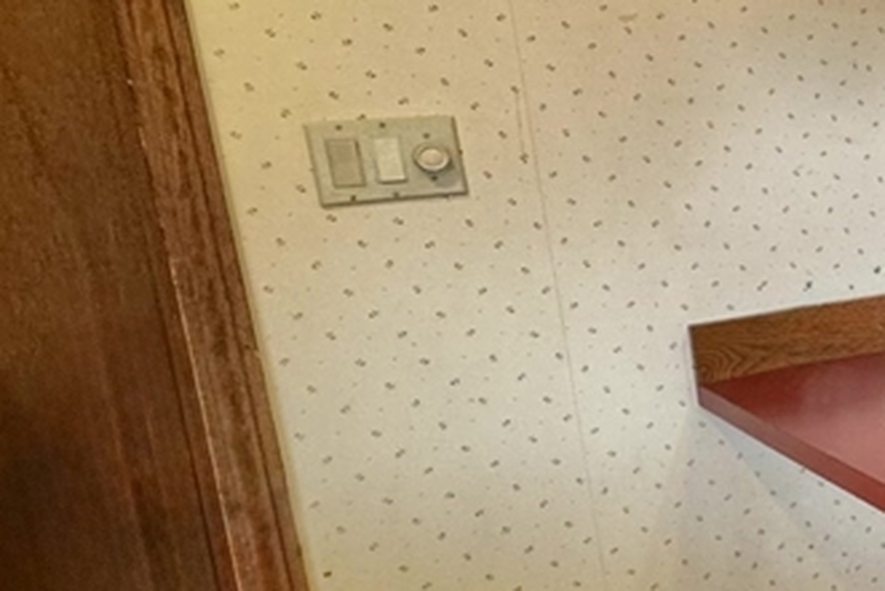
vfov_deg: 29.9
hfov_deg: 28.6
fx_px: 1107
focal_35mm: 45
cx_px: 1318
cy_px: 270
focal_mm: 2.22
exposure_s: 1/60
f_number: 2.2
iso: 200
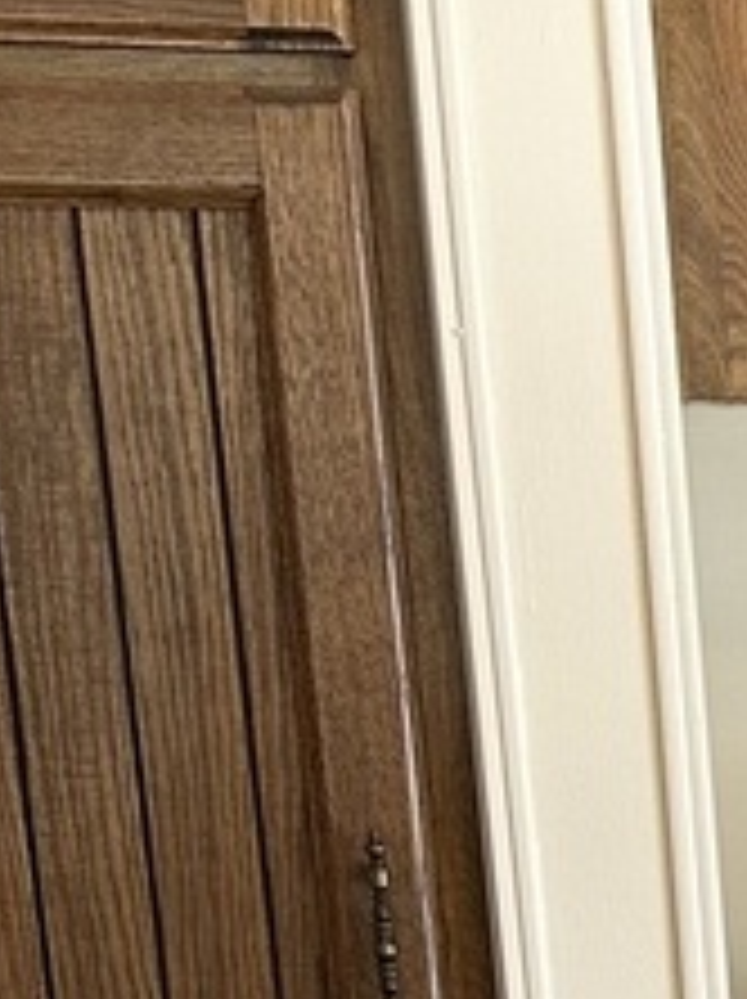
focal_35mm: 117
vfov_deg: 15.8
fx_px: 3373
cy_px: 1395
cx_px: 1616
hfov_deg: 11.2
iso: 160
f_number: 1.78
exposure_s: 1/60
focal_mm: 6.86
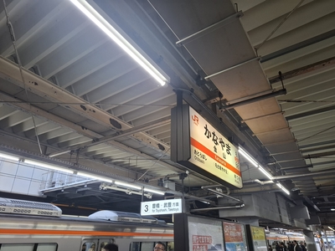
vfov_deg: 58.9
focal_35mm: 23
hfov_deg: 73.9
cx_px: 168
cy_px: 126
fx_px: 223
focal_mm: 5.54
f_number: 1.8
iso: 160
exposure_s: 1/100
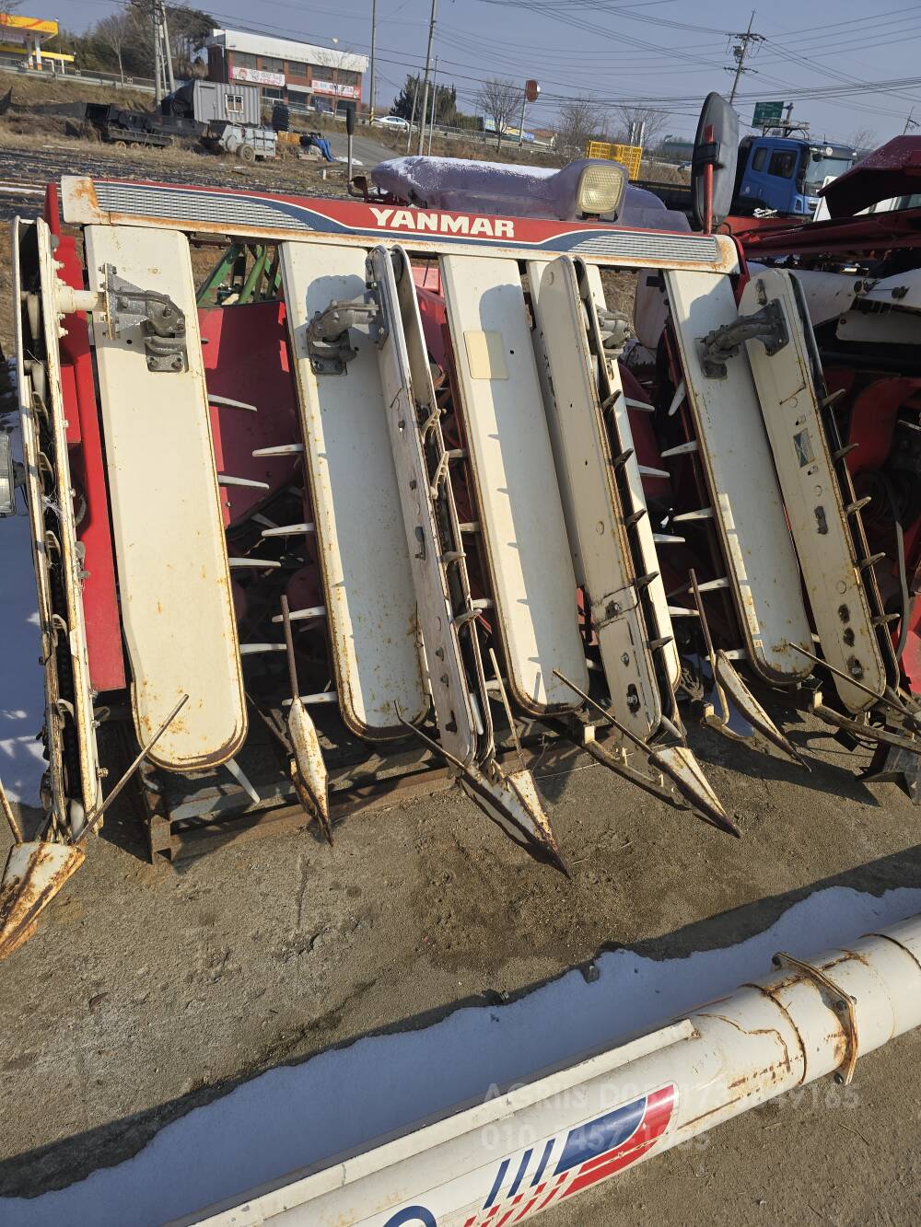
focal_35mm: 23
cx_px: 460
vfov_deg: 73.9
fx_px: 816
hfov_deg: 58.9
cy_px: 614
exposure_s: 1/1055
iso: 12
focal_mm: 6.3
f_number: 1.7
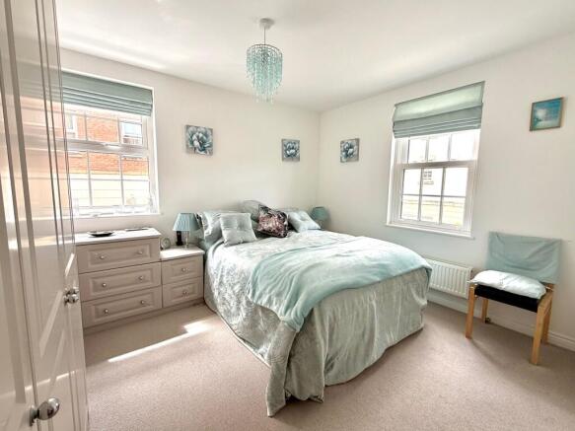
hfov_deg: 102.1
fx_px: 233
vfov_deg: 85.7
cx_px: 288
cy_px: 216
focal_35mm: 14
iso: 64
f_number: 2.2
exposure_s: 1/117
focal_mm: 2.22
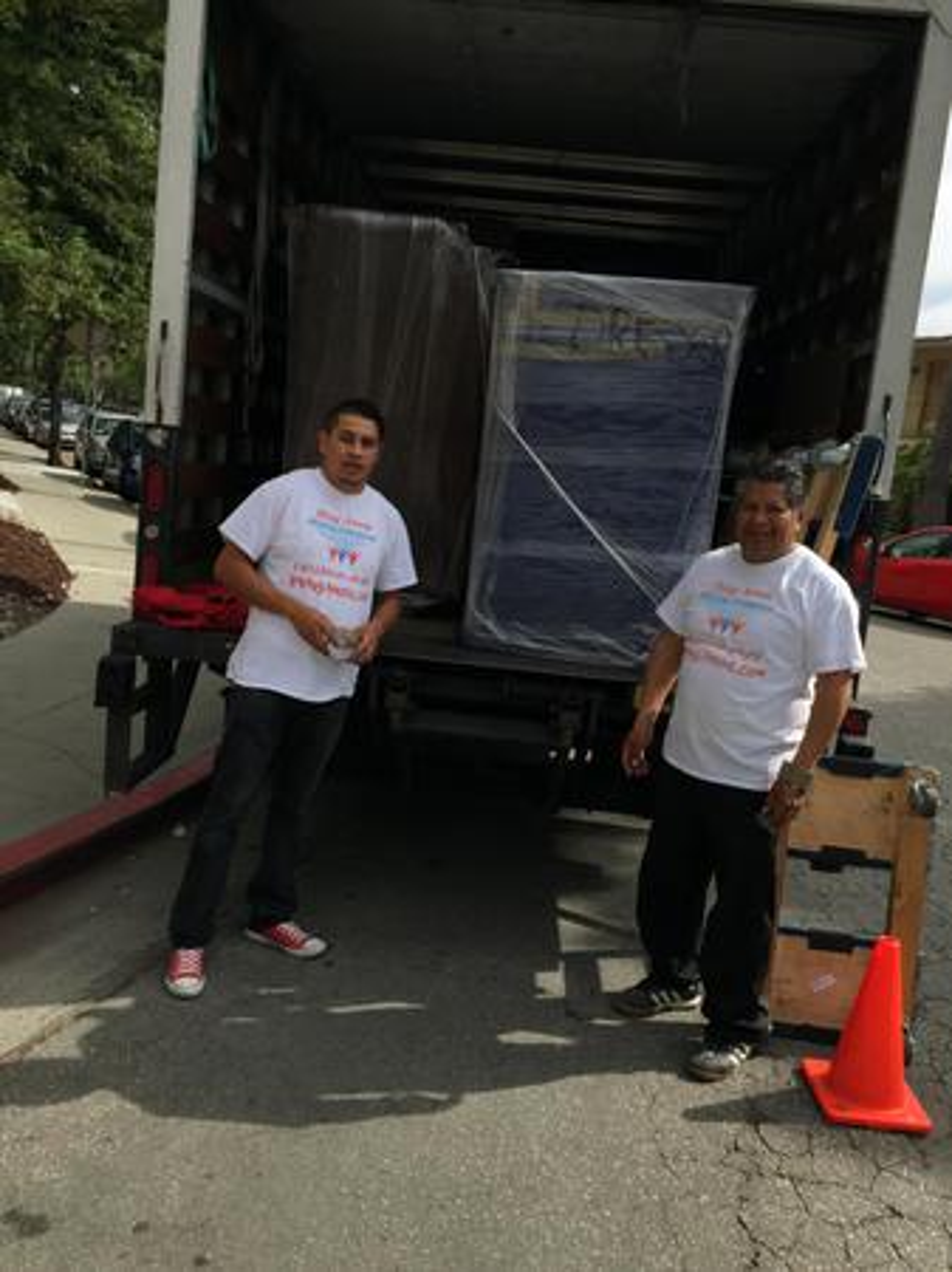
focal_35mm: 29
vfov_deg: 61.7
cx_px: 476
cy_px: 636
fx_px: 1064
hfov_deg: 48.2
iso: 32
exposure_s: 1/1883
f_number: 2.2
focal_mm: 4.15
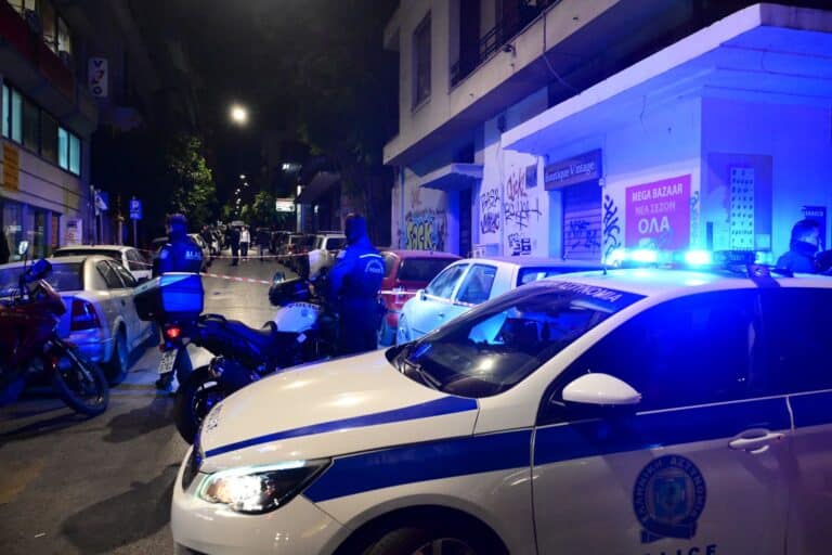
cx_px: 416
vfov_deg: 46.4
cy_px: 278
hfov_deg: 65.5
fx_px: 647
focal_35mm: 28
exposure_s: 1/160
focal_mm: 28
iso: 10000
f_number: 4
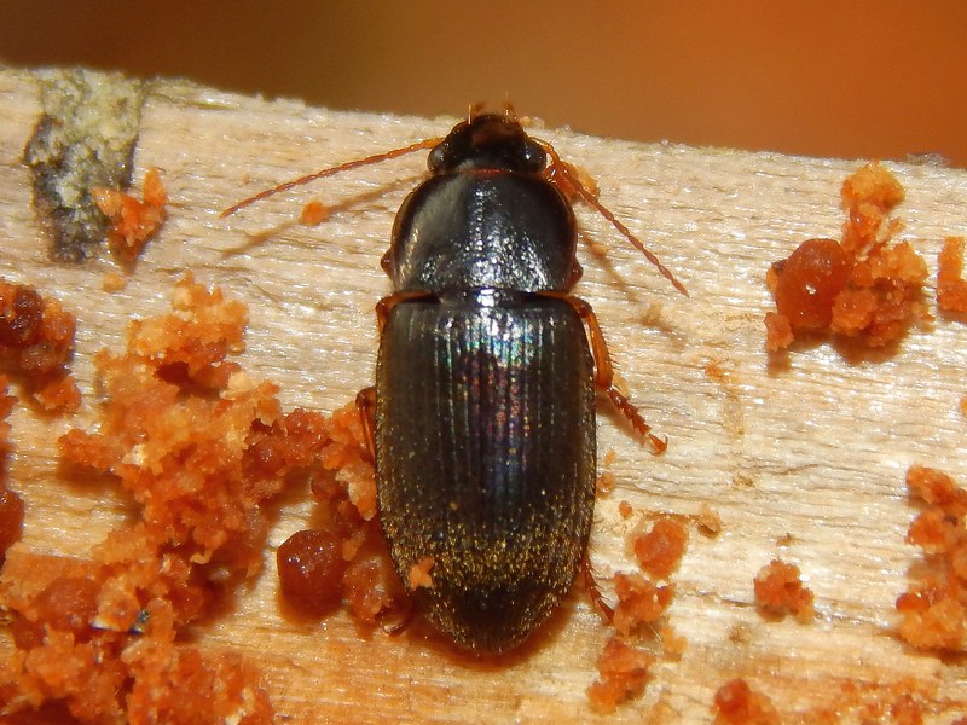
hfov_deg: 9.5
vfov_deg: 7.1
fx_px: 5838
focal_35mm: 209
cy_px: 362
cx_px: 484
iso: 125
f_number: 10.9
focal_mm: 37.1
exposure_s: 1/100
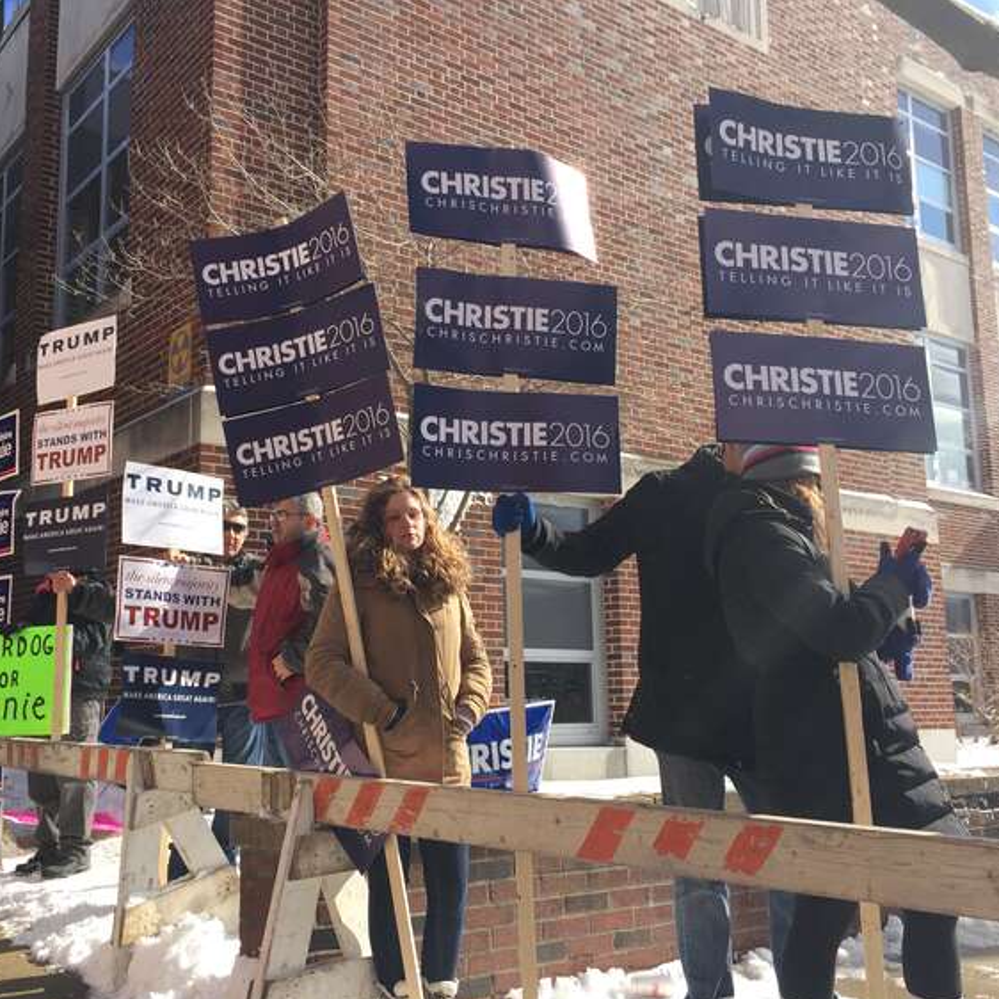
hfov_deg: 47.1
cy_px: 508
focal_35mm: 35
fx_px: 1143
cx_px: 443
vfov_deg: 47.2
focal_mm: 4.15
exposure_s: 1/1199
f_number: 2.2
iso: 32
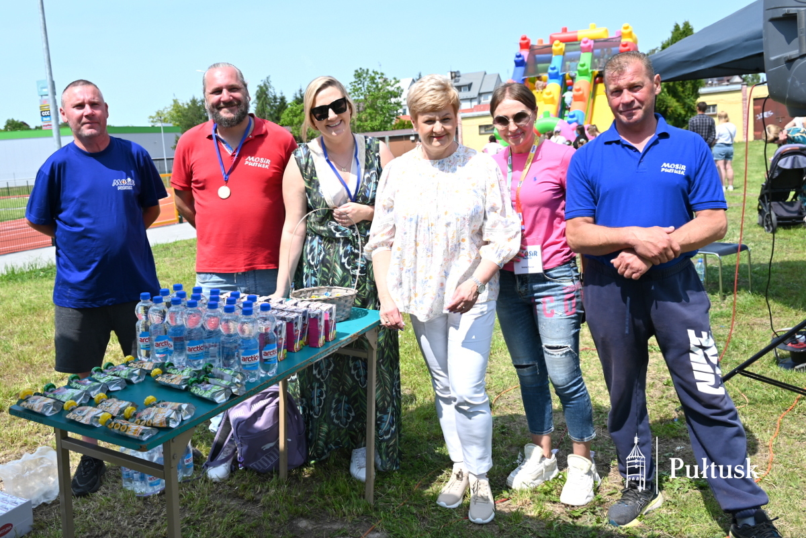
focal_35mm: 30
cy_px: 269
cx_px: 403
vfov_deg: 44.3
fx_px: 661
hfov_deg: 62.8
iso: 100
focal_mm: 29.5
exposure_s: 1/320
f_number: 6.3
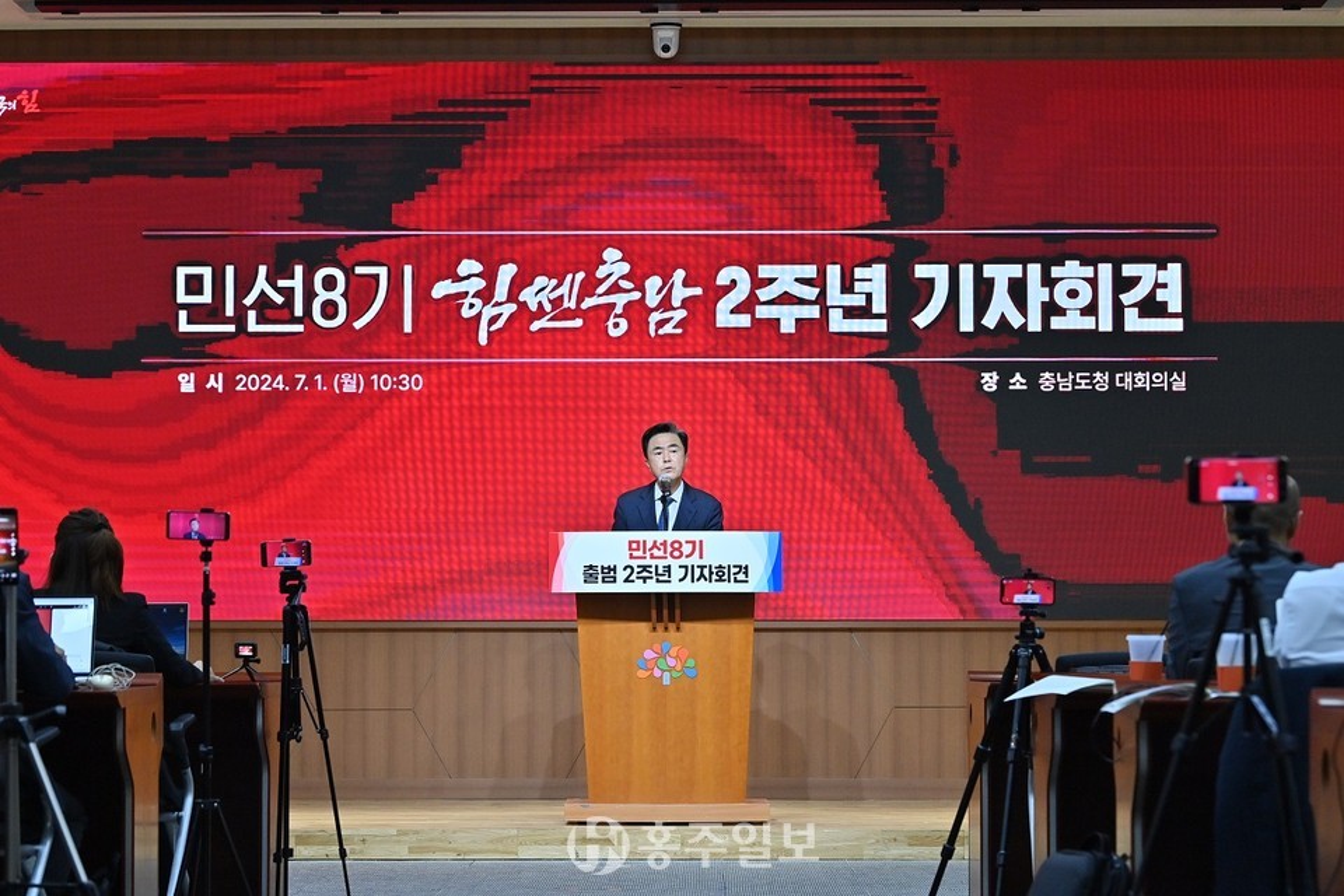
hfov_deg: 20.0
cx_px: 672
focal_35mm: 102
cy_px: 448
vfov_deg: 13.4
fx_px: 3808
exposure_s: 1/320
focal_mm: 102
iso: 2500
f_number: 6.3
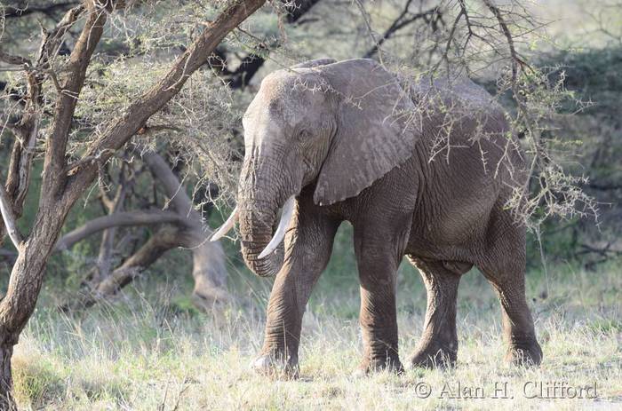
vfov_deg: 2.9
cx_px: 311
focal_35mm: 465
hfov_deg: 4.4
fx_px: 8014
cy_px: 206
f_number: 5.3
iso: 640
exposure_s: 1/400
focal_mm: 310
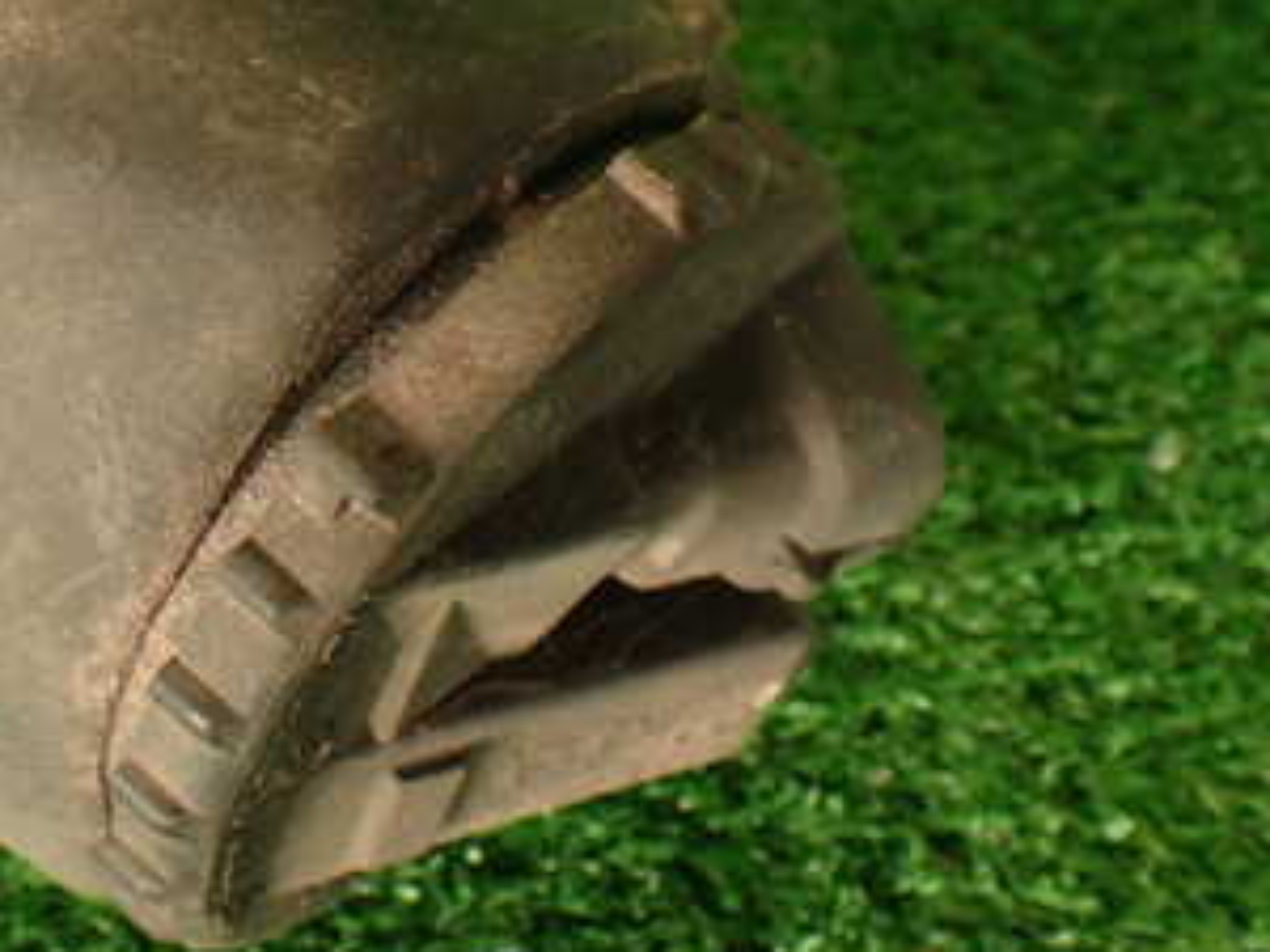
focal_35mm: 64
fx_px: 2348
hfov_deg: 28.7
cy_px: 165
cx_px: 47
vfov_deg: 22.6
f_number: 2.4
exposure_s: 1/60
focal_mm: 5.79
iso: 200
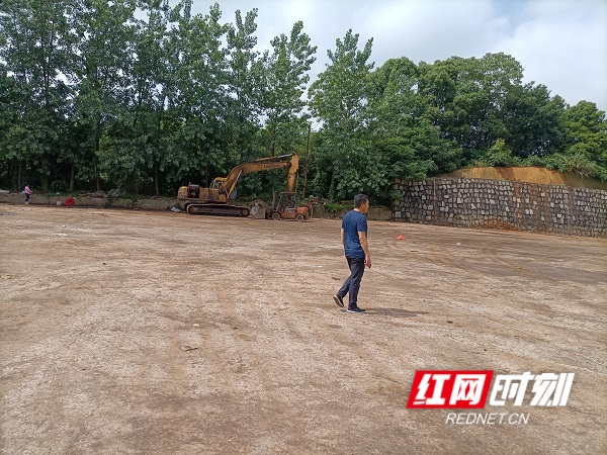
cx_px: 304
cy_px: 228
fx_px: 456
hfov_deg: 67.3
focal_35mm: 26
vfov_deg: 53.1
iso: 101
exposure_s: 1/1225
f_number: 1.8
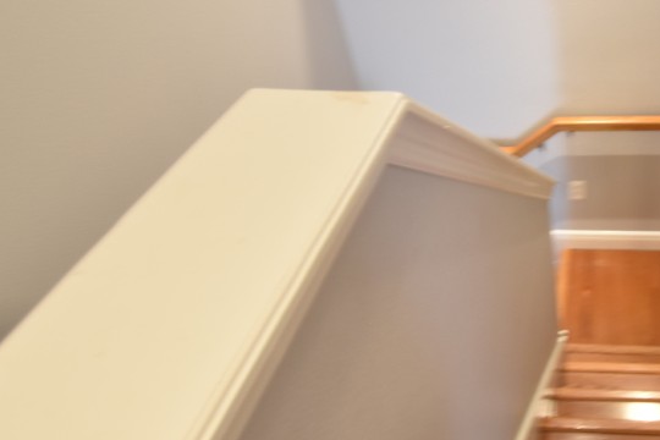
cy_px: 215
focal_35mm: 32
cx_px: 577
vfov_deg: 41.1
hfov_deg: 52.6
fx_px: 587
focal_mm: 10
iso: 800
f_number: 3.5
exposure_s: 1/10
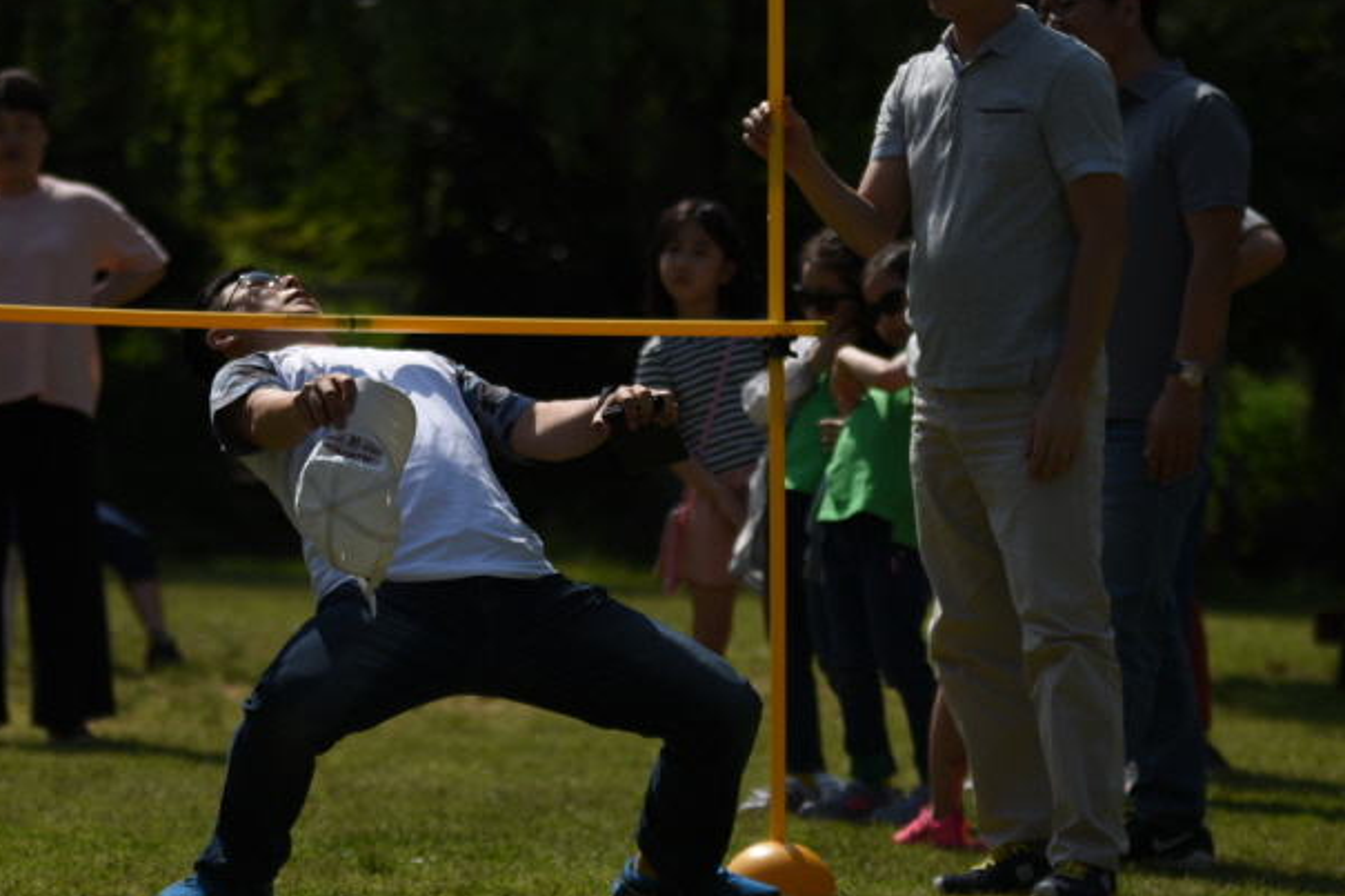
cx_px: 447
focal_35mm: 201
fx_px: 7507
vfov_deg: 6.8
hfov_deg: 10.2
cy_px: 370
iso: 100
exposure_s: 1/4000
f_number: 2.8
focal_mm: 95
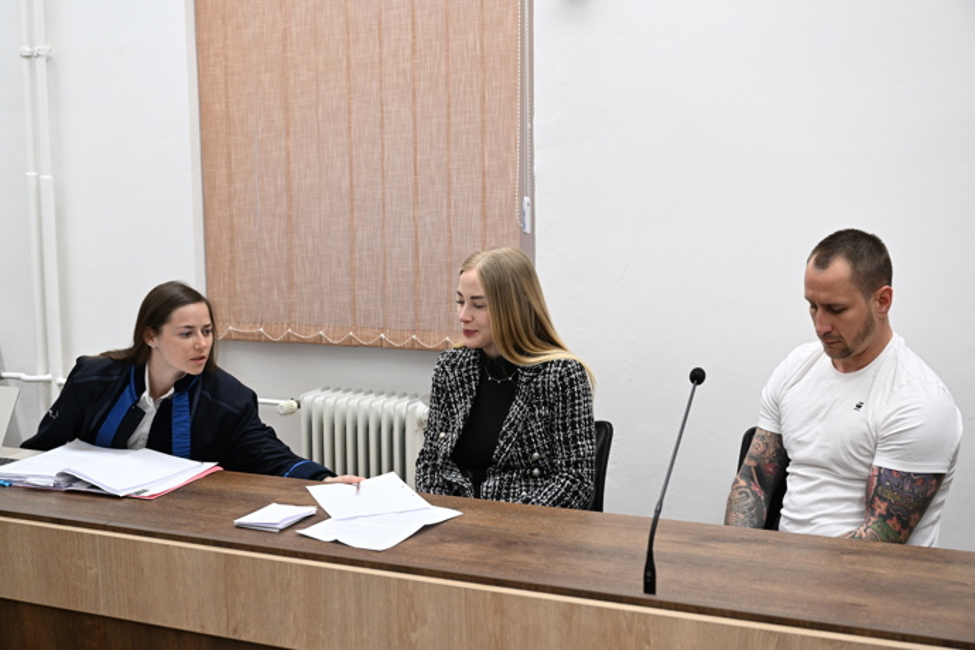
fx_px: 1192
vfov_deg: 30.5
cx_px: 488
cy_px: 325
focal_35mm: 44
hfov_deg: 44.5
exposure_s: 1/500
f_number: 4.5
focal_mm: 44
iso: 3200
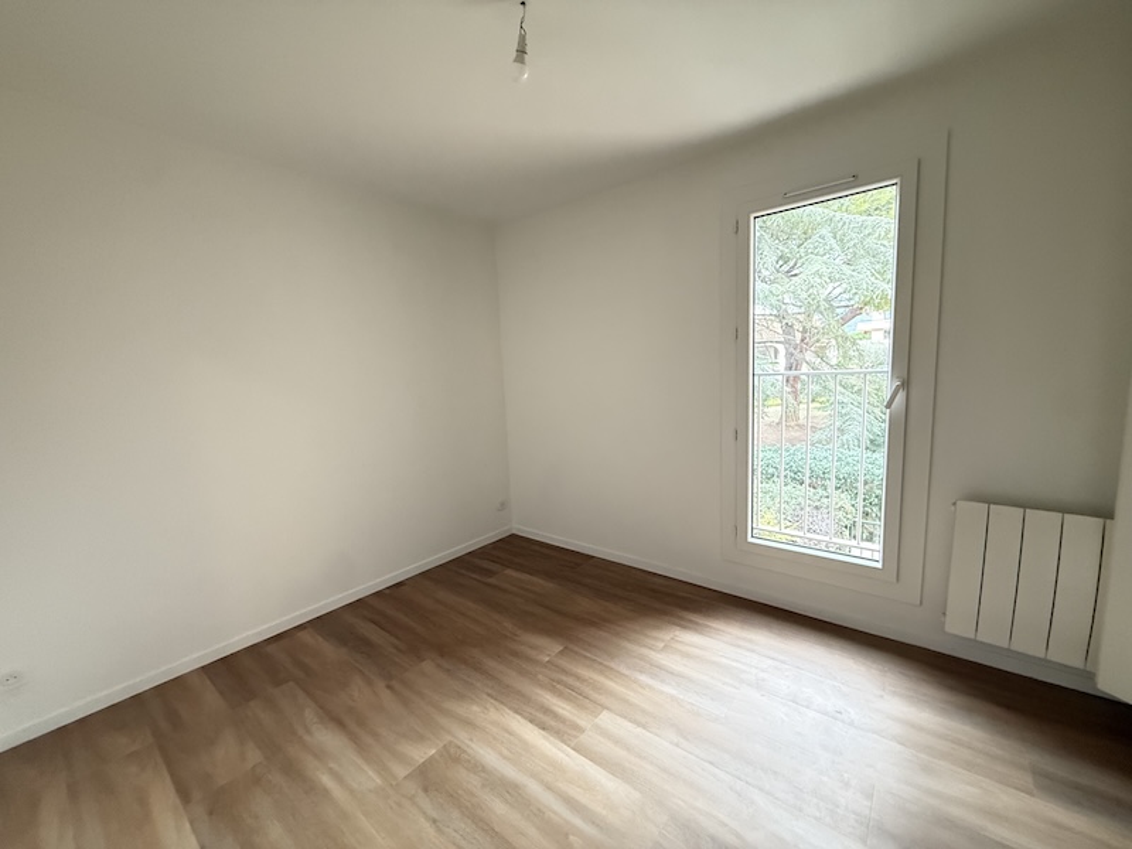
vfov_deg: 85.7
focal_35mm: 14
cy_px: 424
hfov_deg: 102.1
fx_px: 458
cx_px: 566
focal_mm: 2.22
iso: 640
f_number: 2.2
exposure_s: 1/50
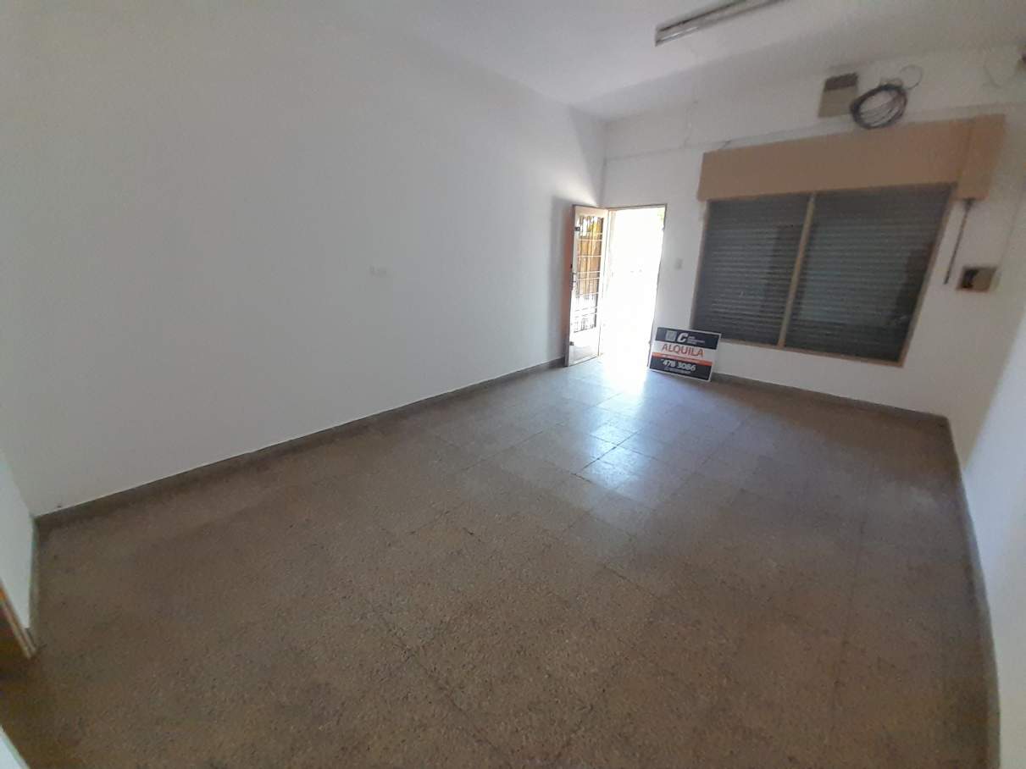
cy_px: 384
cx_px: 513
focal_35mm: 13
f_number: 2.2
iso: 200
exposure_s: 1/50
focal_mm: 1.13
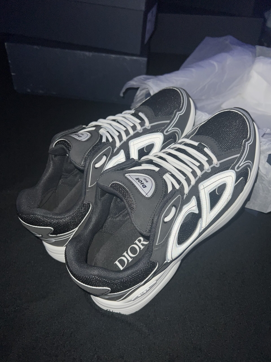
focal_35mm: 26
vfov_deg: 67.3
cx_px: 136
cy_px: 181
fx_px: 271
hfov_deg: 53.1
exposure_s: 1/4
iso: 32
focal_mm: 5.7
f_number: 1.5
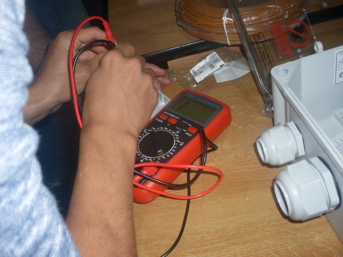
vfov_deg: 37.7
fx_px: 377
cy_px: 128
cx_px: 172
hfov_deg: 49.0
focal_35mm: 38
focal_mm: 6.3
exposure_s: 1/45
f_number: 2.8
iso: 100
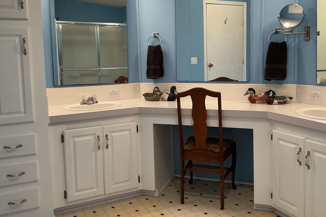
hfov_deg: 54.4
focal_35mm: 35
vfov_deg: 37.7
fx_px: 317
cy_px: 86
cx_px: 172
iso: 80
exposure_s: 1/60
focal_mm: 3
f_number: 1.8
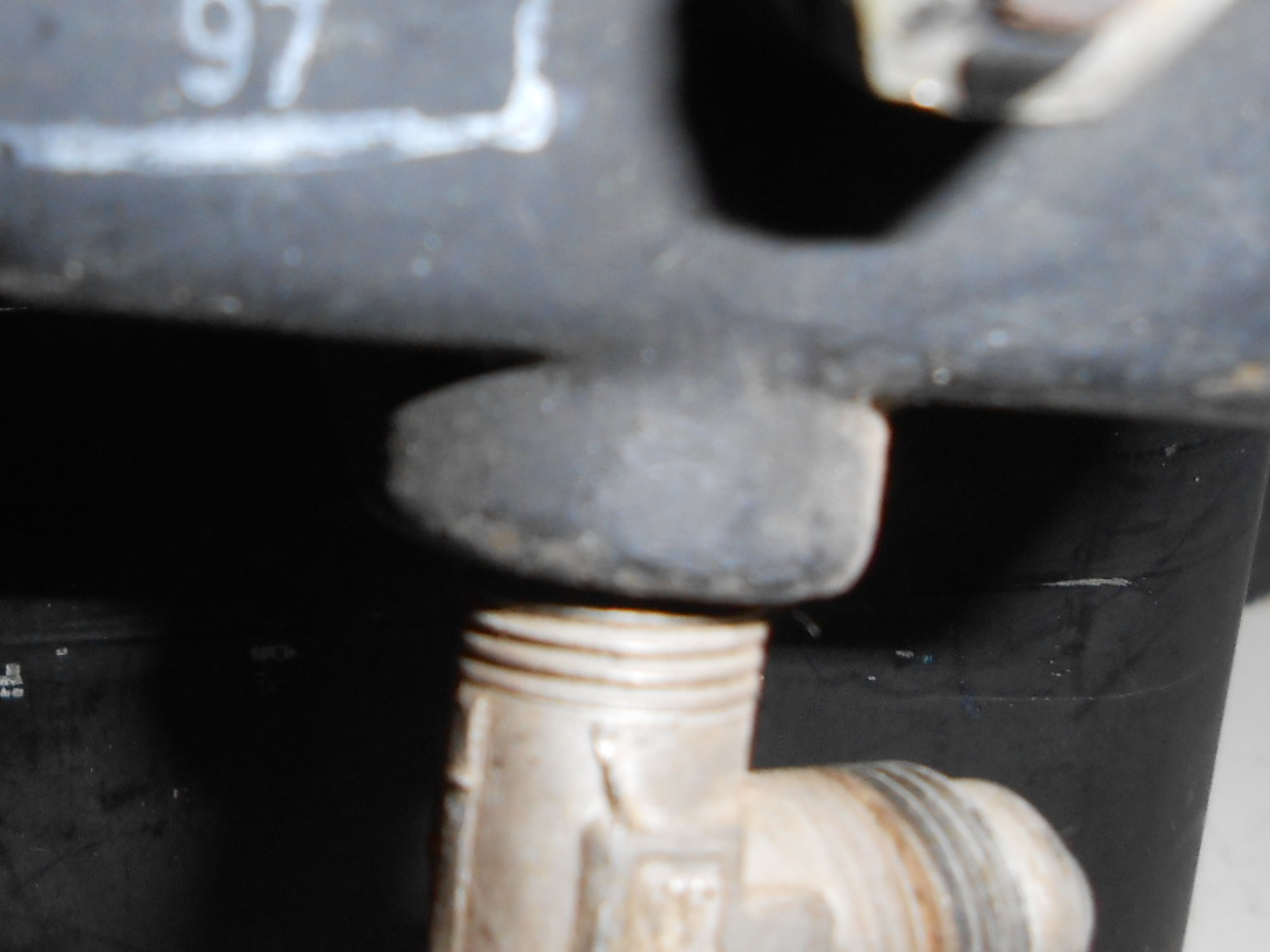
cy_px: 244
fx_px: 1908
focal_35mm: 52
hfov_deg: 35.7
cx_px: 271
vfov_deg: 27.7
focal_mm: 5.3
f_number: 11.9
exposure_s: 1/25
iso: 200
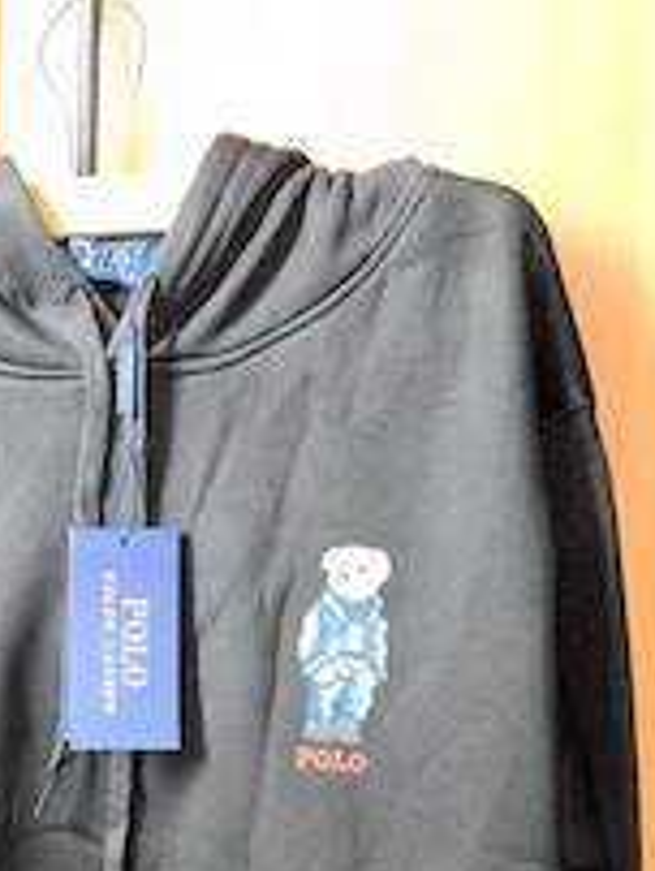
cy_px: 858
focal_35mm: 95
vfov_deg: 20.0
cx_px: 69
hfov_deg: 15.4
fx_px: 2392
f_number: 1.78
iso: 160
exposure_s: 1/13
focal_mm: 6.76
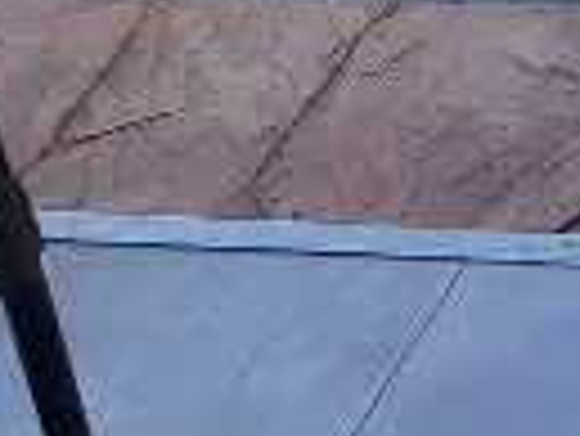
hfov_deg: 13.0
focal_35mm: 101
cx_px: 1497
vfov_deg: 10.2
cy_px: -921
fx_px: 1694
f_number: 2.2
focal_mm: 1.74
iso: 32
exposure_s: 1/208
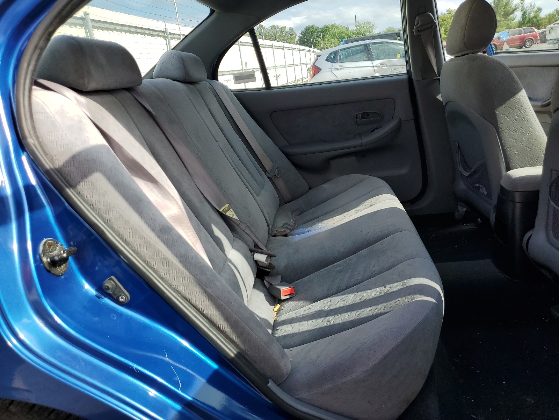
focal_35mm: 26
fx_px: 420
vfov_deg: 53.1
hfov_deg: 67.3
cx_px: 280
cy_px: 210
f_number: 1.5
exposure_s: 1/1250
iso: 50
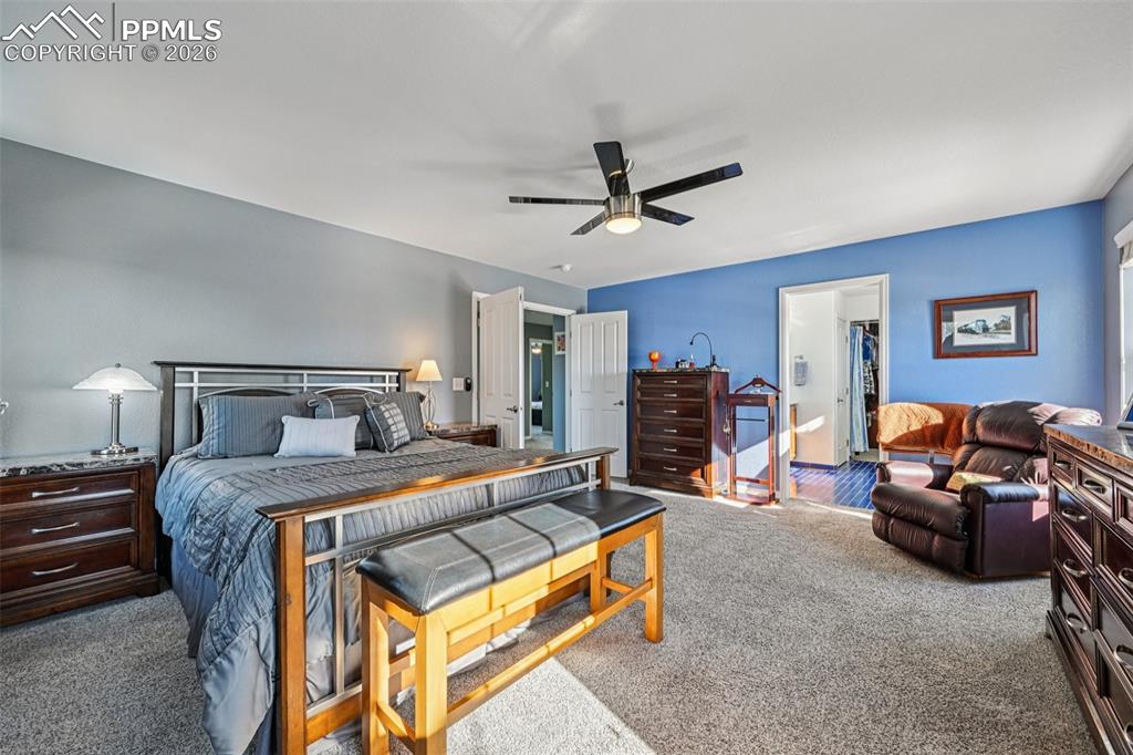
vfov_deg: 81.2
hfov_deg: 104.3
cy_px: 378
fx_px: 440
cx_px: 566
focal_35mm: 14
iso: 400
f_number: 13
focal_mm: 14
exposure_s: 1/15
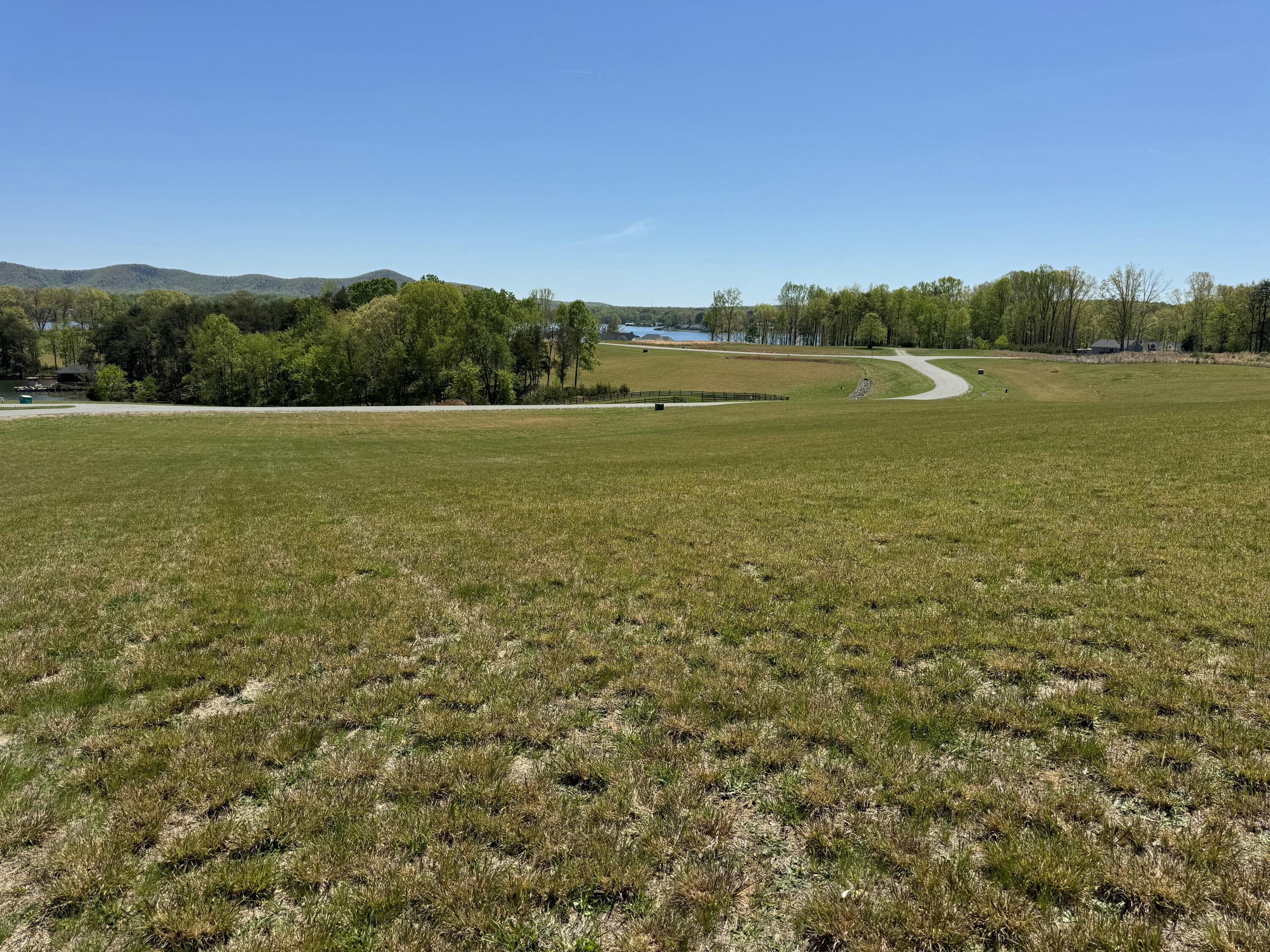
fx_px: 881
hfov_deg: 71.6
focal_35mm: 24
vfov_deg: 56.8
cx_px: 635
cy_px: 476
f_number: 1.78
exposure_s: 1/5814
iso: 80
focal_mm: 6.76
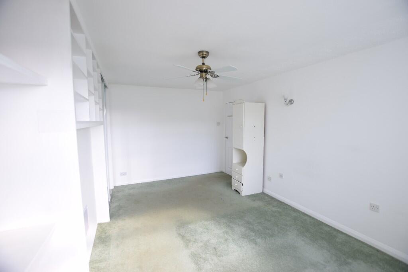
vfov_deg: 77.3
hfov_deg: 100.4
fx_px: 170
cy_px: 136
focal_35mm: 15
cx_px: 204
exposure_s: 1/20
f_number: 3.5
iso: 100
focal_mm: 10
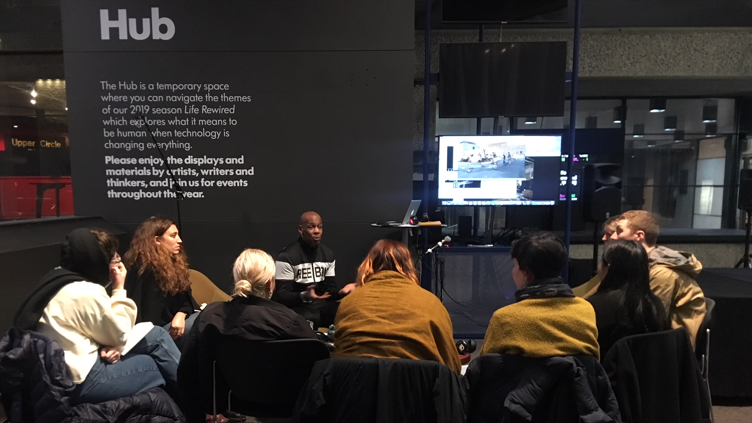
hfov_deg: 61.0
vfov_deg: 36.3
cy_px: 285
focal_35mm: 32
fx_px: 638
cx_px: 374
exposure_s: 1/17
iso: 250
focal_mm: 4.15
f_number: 2.2
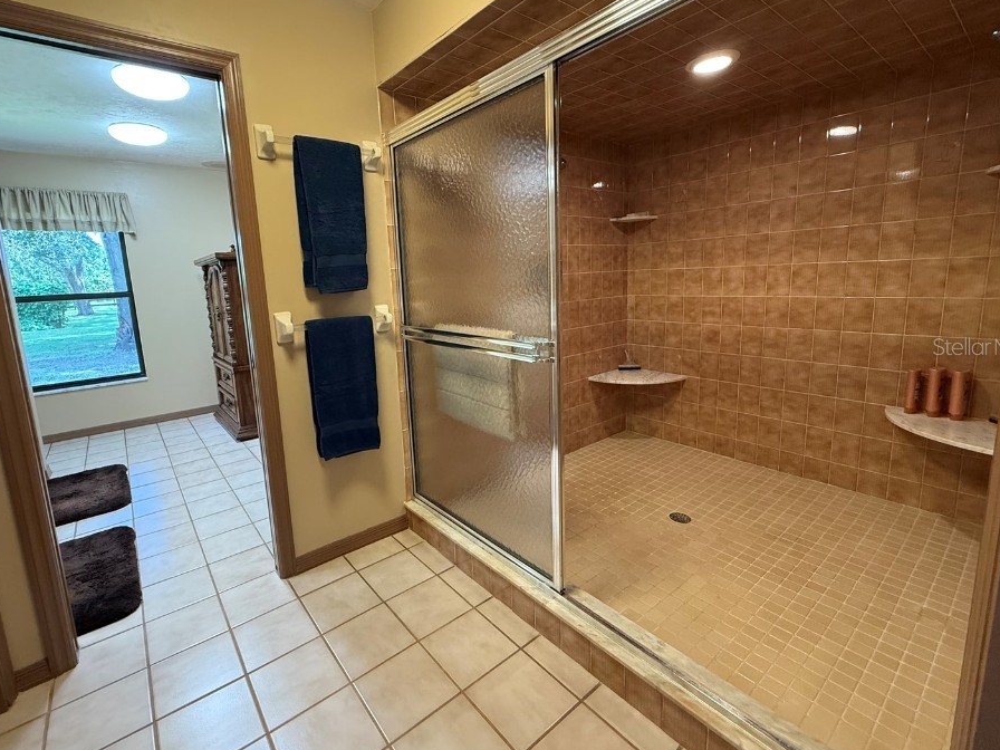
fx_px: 462
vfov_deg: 78.0
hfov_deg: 94.4
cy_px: 346
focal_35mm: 16
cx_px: 467
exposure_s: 1/60
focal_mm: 2.22
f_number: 2.2
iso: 500
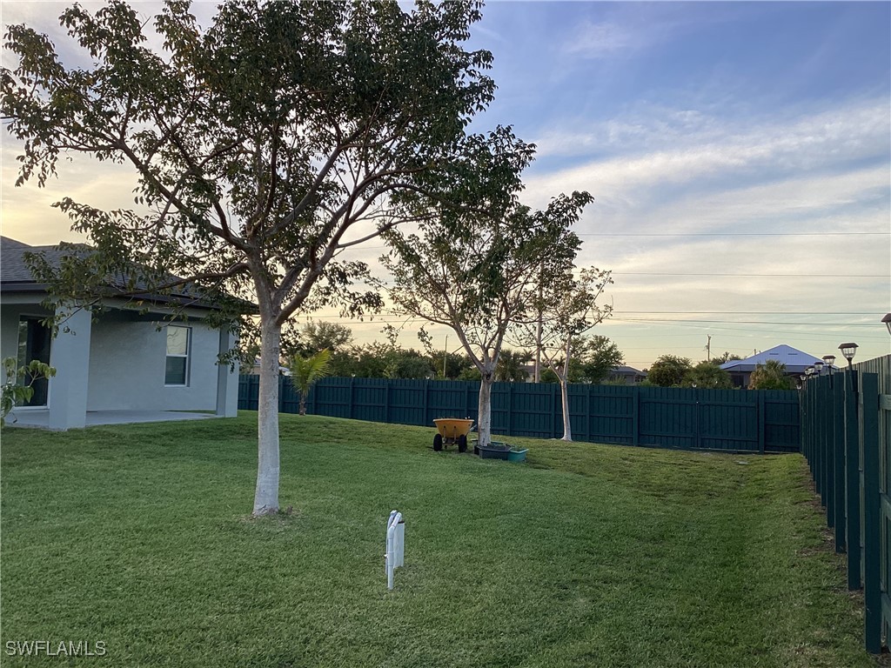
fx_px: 798
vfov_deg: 45.4
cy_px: 334
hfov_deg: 58.4
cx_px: 446
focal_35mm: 31
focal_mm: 3.3
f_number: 2.4
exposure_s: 1/146
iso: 25
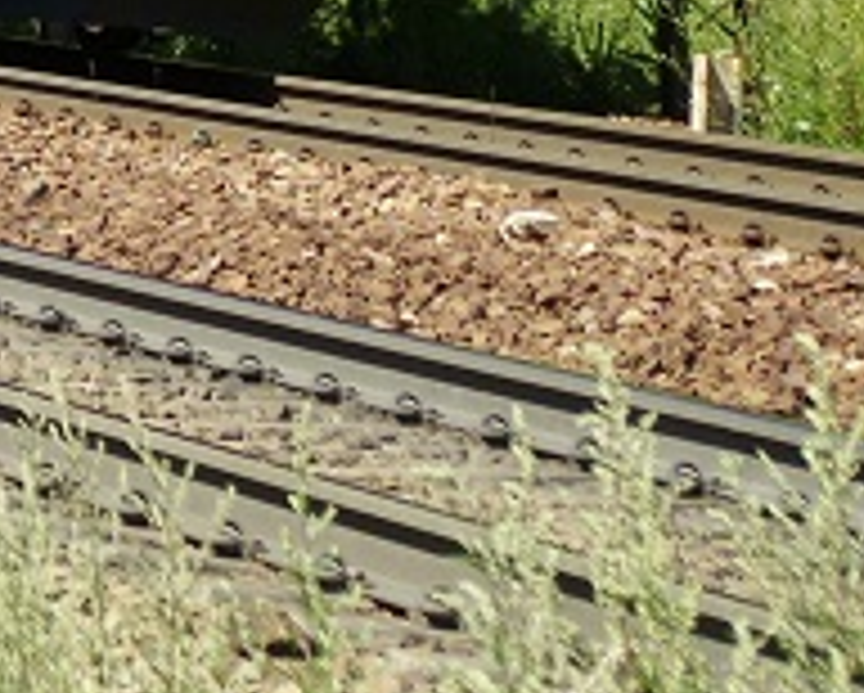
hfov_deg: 5.8
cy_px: -810
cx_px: -1260
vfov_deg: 4.8
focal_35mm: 319
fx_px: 8165
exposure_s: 1/400
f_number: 7.1
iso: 200
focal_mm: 42.5
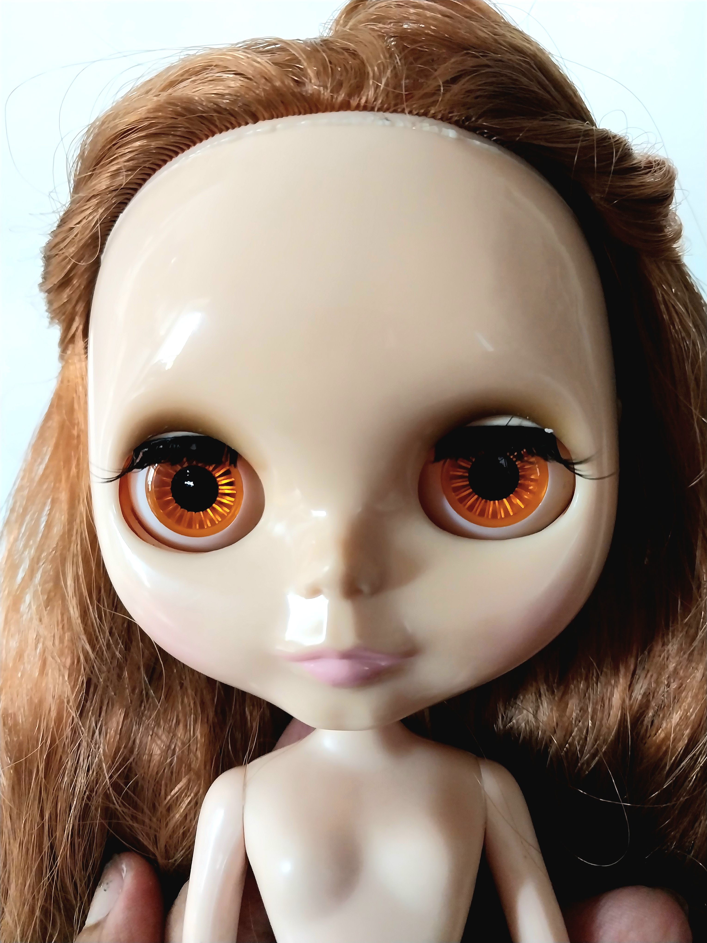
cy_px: 472
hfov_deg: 53.1
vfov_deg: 67.3
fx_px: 708
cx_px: 354
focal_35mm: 26
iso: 250
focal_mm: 4
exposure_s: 1/50
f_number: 1.8
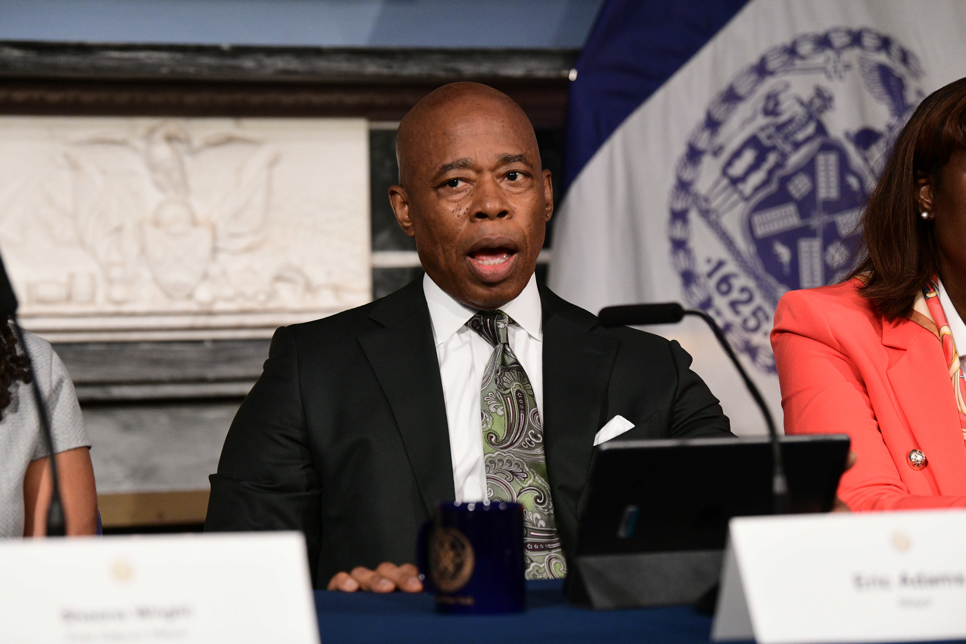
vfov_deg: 11.4
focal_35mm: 120
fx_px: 3220
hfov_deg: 17.1
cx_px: 483
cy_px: 322
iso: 5000
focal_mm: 120
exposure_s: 1/640
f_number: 3.5
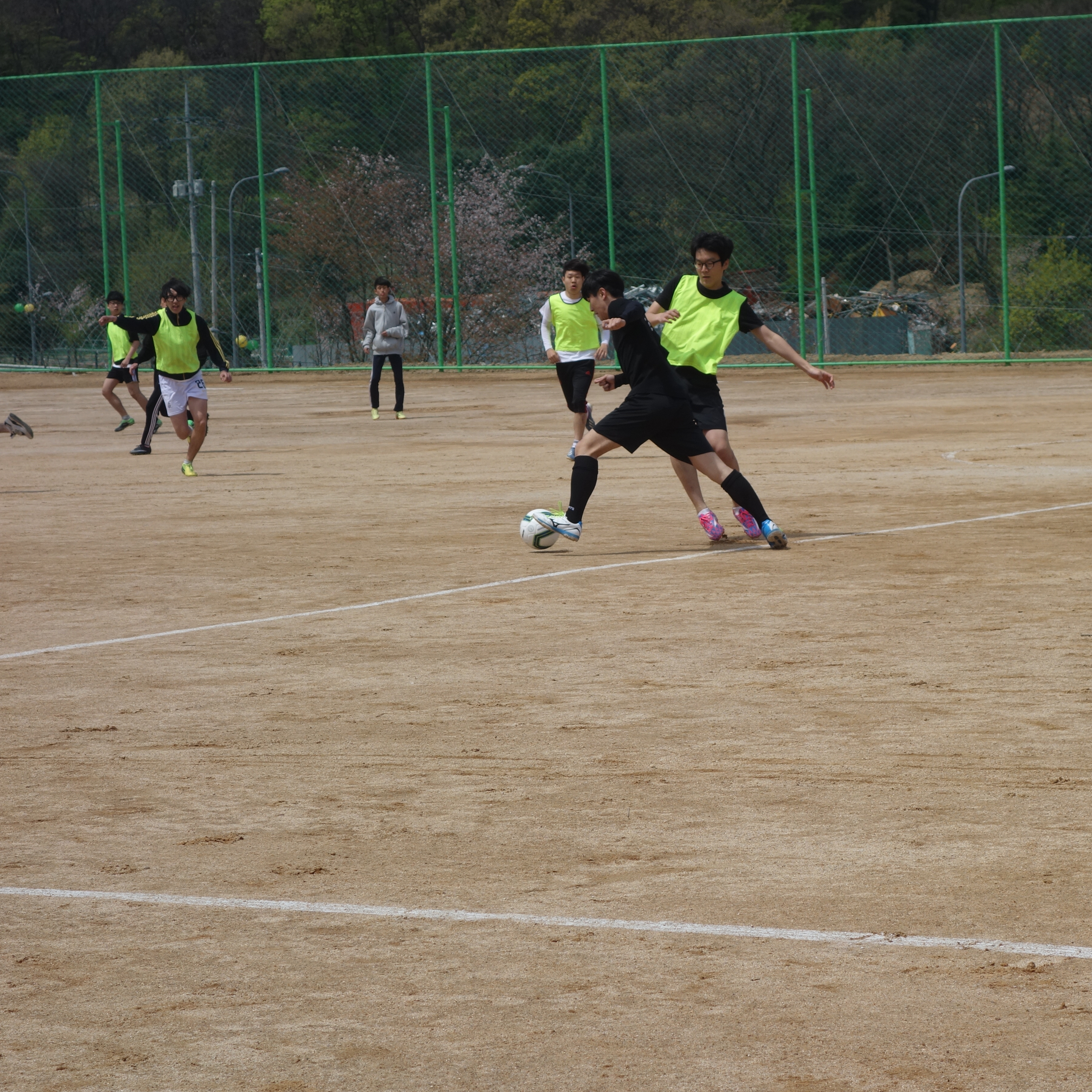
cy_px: 549
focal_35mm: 113
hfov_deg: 15.4
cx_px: 705
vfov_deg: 15.4
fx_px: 4033
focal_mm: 32.85
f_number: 6.3
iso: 125
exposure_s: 1/800
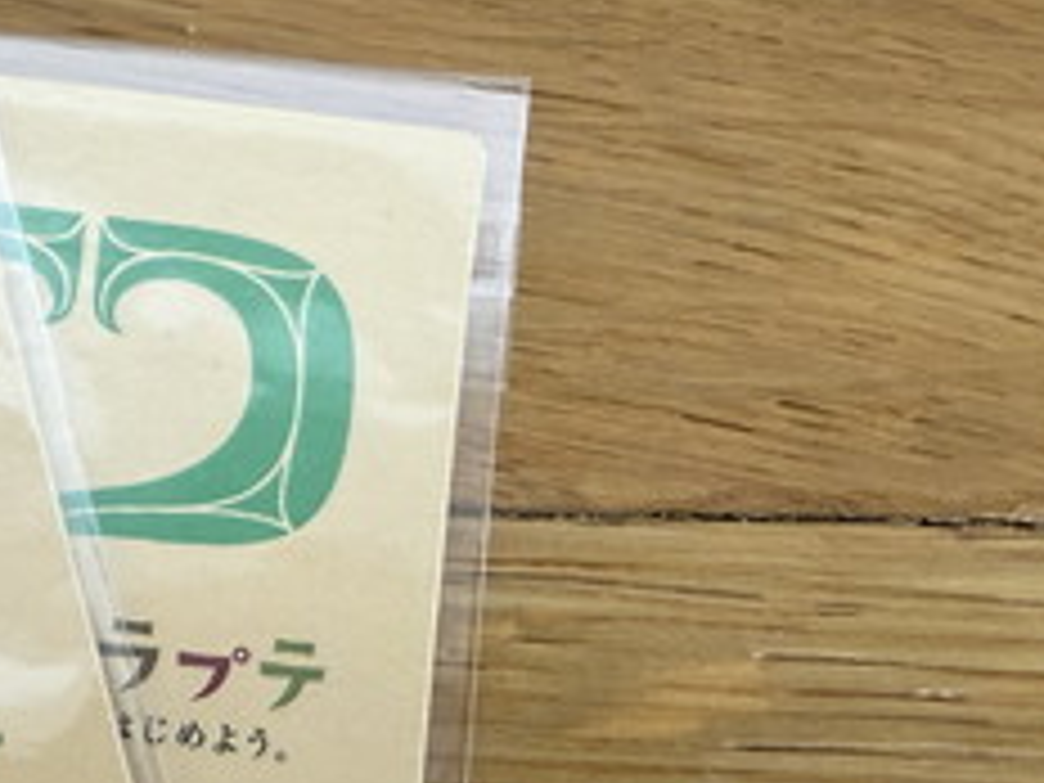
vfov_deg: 23.4
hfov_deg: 26.8
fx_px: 1870
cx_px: -279
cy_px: 603
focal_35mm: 62
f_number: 2.2
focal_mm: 2.22
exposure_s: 1/50
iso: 160
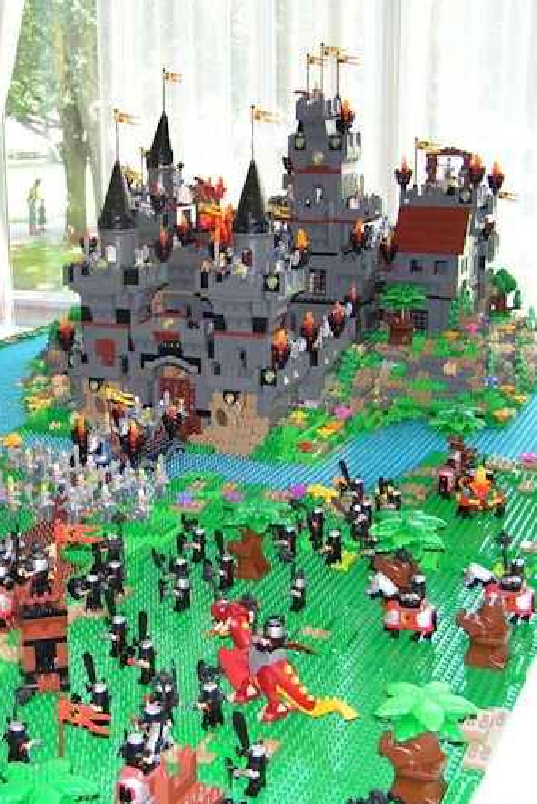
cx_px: 117
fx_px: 1185
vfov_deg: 37.5
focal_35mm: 53
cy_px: 401
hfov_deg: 25.2
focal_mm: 6.3
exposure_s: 1/40
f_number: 2.8
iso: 80
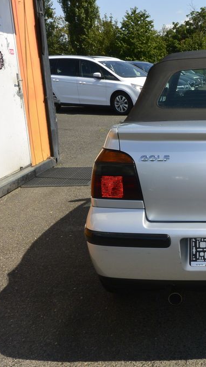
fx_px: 418
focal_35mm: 43
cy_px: 183
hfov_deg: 24.7
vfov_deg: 47.4
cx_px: 255
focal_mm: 10
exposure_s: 1/250
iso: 160
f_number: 11
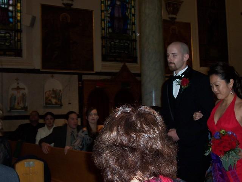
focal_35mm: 57
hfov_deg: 33.8
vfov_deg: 25.7
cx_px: 121
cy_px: 91
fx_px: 398
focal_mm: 8.6
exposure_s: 1/60
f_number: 3.4
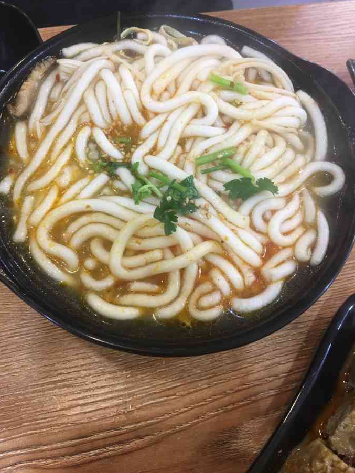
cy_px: 230
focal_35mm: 30
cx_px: 172
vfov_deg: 59.9
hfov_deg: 46.8
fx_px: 410
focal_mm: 4.15
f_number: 2.2
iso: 50
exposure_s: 1/17
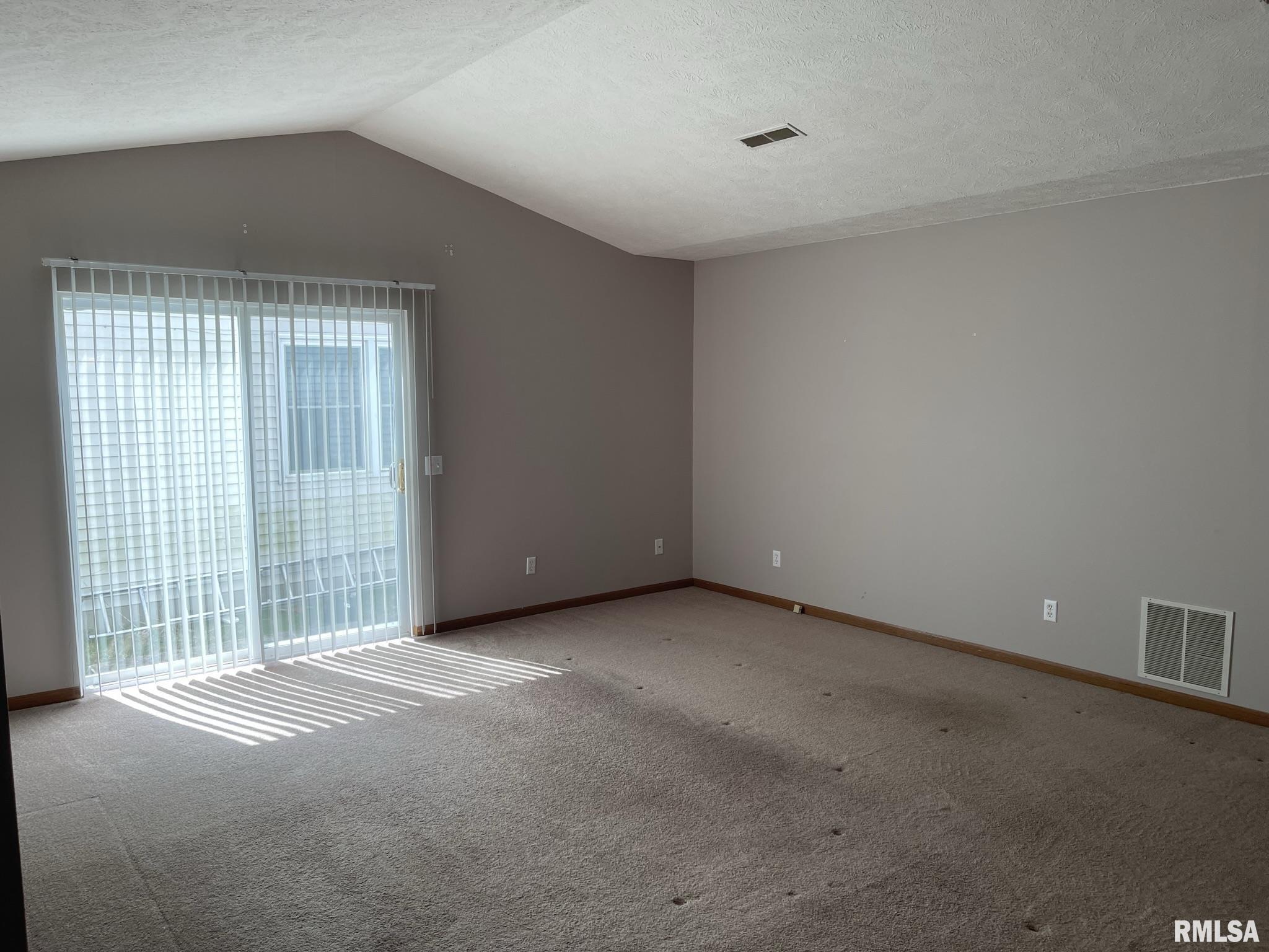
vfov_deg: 53.1
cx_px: 634
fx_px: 953
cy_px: 476
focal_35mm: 26
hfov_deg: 67.3
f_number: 1.6
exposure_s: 1/248
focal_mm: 5.1
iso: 32
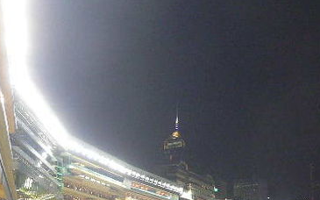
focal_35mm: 66
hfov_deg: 30.9
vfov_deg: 19.5
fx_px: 575
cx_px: 202
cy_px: 155
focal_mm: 5.8
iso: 200
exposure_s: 1/13
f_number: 2.8
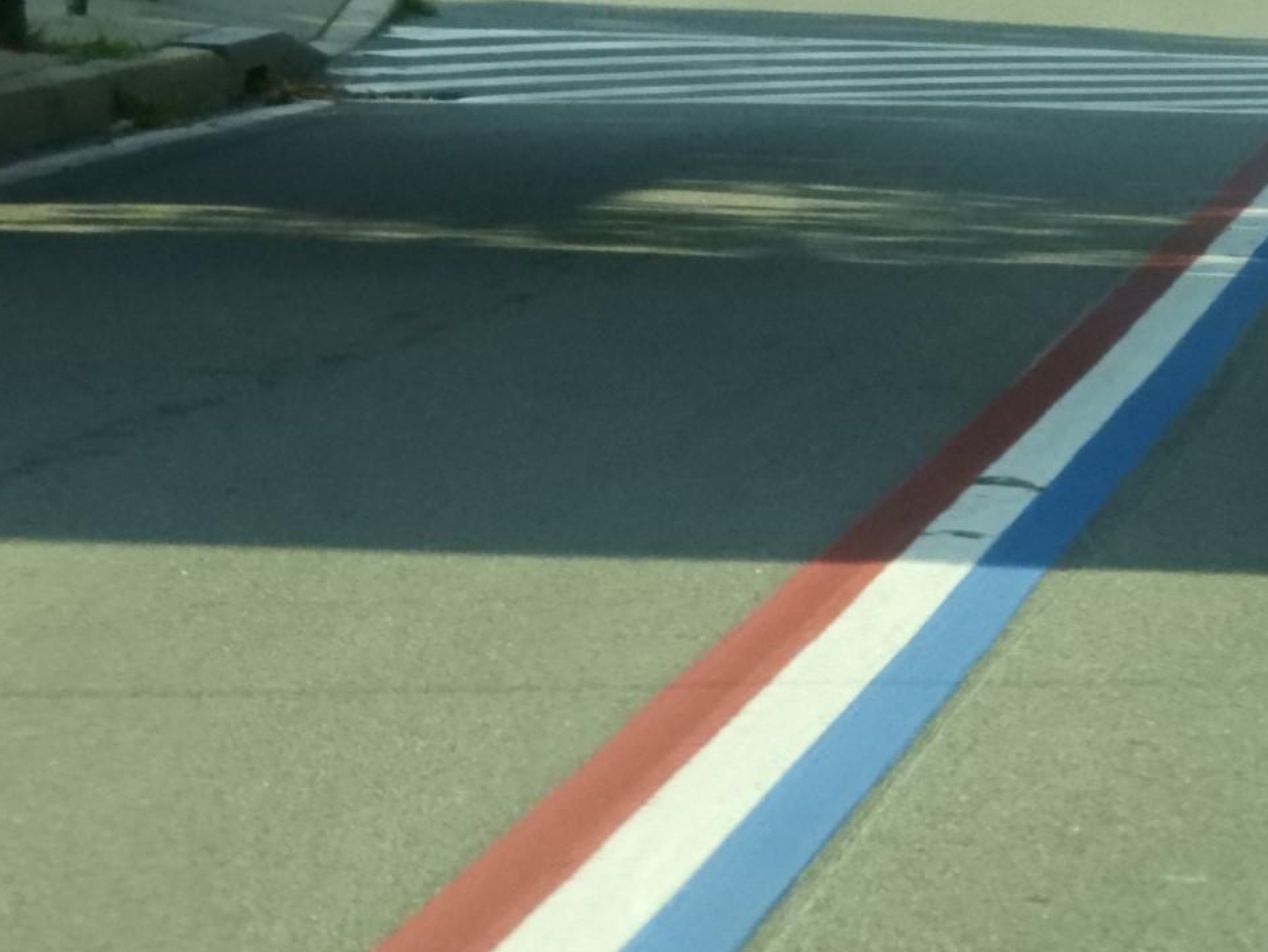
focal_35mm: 303
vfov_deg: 4.9
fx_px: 11102
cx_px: 882
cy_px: 441
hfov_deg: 6.5
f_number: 6.7
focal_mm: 35.8
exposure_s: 1/1600
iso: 1600
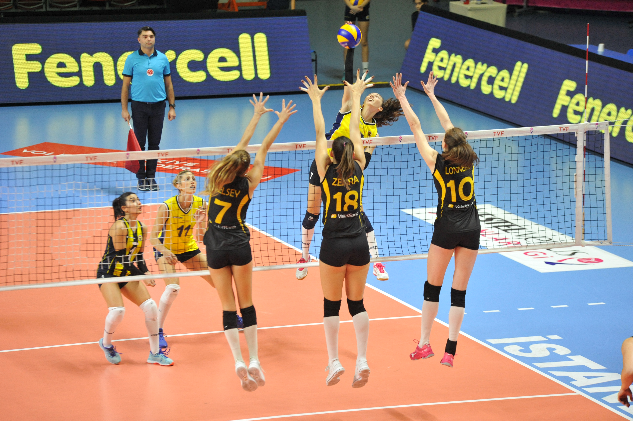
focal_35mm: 200
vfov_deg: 6.9
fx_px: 3514
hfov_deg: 10.3
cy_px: 210
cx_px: 316
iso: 3200
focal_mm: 200
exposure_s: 1/640
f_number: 4.5
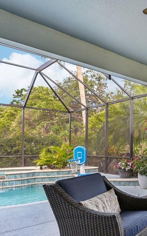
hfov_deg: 28.9
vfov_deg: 58.9
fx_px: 205
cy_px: 147
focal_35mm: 32
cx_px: 207
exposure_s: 1/50
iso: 400
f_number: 8
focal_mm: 14
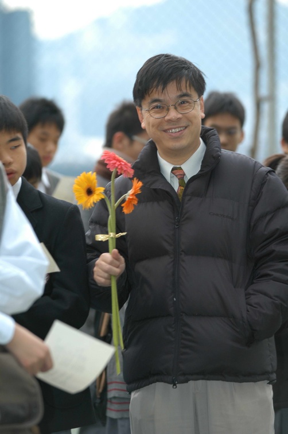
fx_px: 2797
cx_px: 144
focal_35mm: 232
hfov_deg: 5.9
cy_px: 217
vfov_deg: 8.9
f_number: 2.8
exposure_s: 1/125
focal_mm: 155
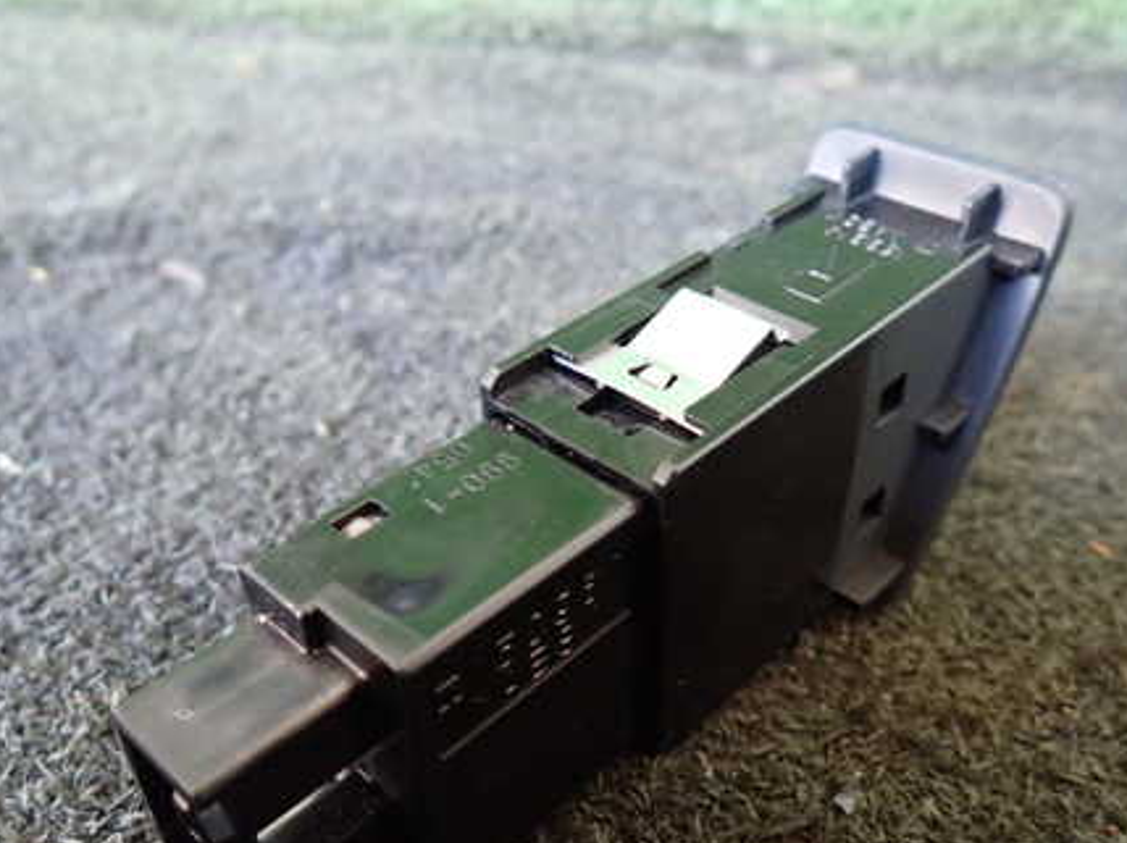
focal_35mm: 35
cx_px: 562
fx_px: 1139
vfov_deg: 40.6
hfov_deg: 52.7
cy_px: 481
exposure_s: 1/30
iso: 640
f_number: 2
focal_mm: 4.5
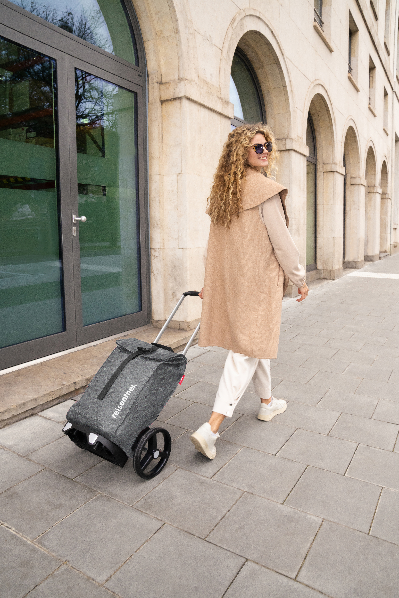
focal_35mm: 25
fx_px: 416
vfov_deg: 71.5
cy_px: 299
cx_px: 200
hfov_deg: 51.3
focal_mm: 25
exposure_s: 1/250
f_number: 8
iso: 1600
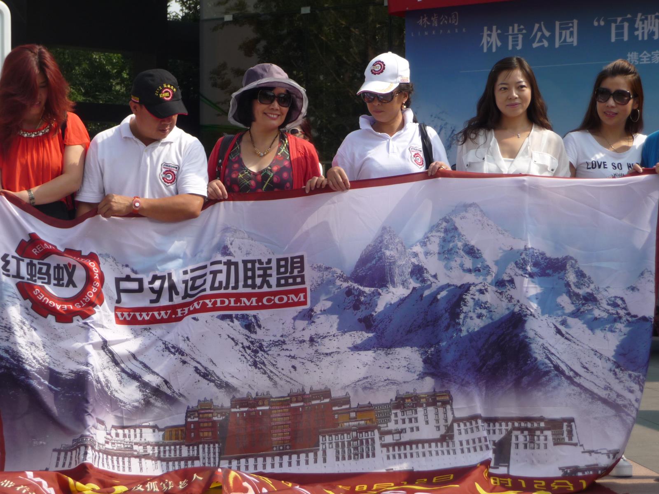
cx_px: 330
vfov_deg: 15.4
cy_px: 247
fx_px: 1828
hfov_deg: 20.4
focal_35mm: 96
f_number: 4.7
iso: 100
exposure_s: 1/400
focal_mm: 16.3
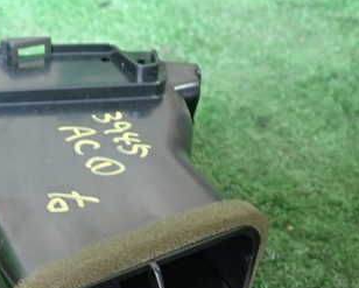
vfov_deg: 26.3
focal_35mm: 57
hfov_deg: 31.5
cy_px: 223
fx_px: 606
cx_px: 40
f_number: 2.3
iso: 250
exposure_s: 1/30
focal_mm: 5.4
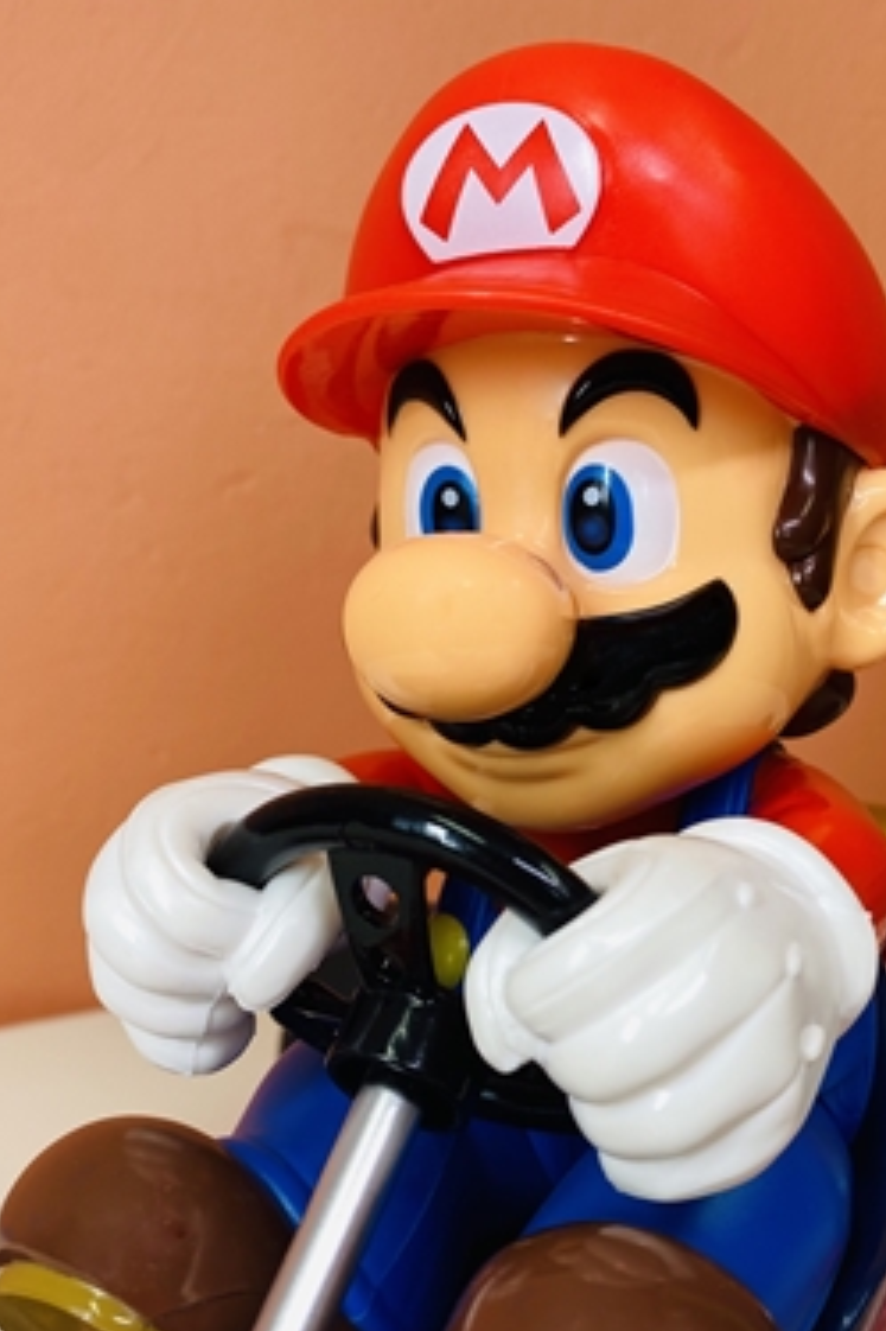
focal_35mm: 37
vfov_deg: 51.9
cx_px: 576
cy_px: 673
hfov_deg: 35.6
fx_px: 1367
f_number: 1.8
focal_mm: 4.25
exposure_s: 1/100
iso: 40
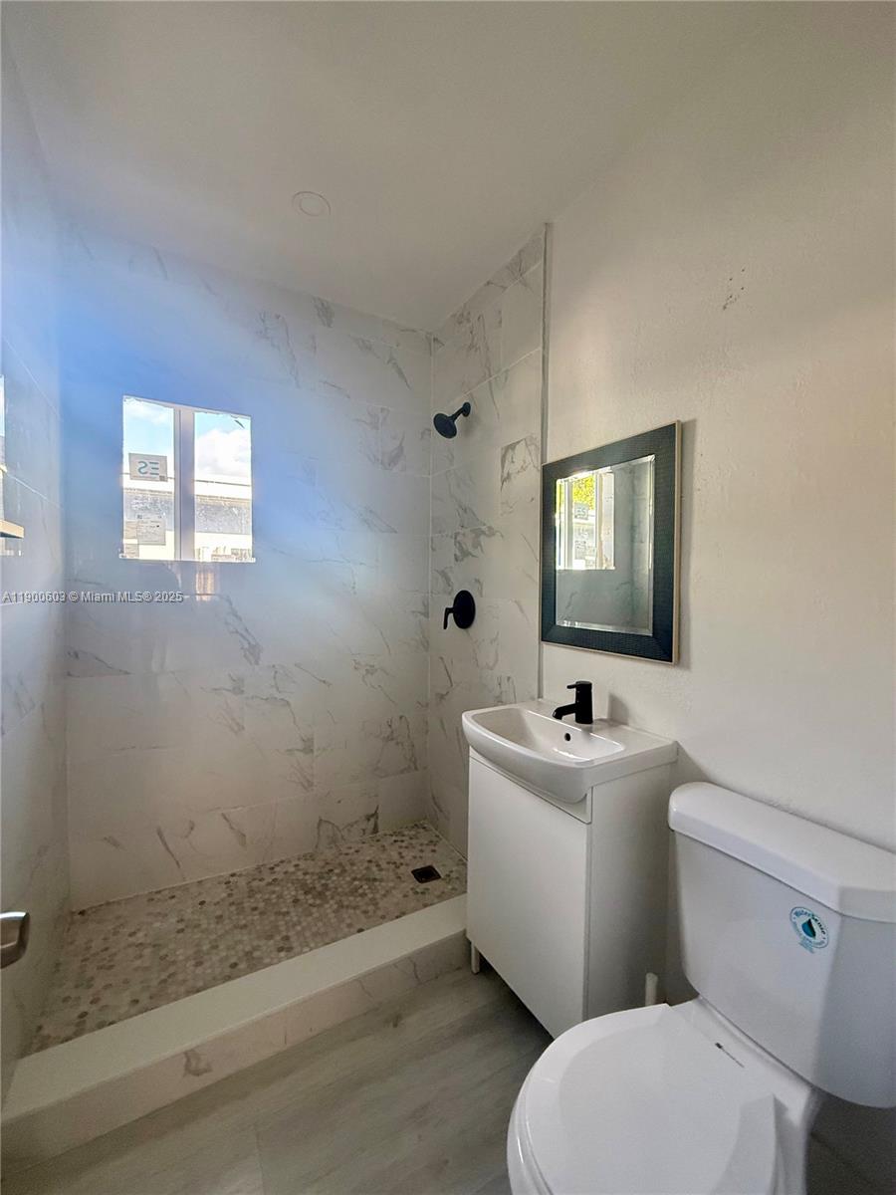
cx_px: 448
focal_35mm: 14
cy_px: 598
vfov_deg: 102.1
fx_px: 483
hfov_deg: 85.7
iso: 320
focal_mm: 2.22
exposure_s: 1/98
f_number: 2.2
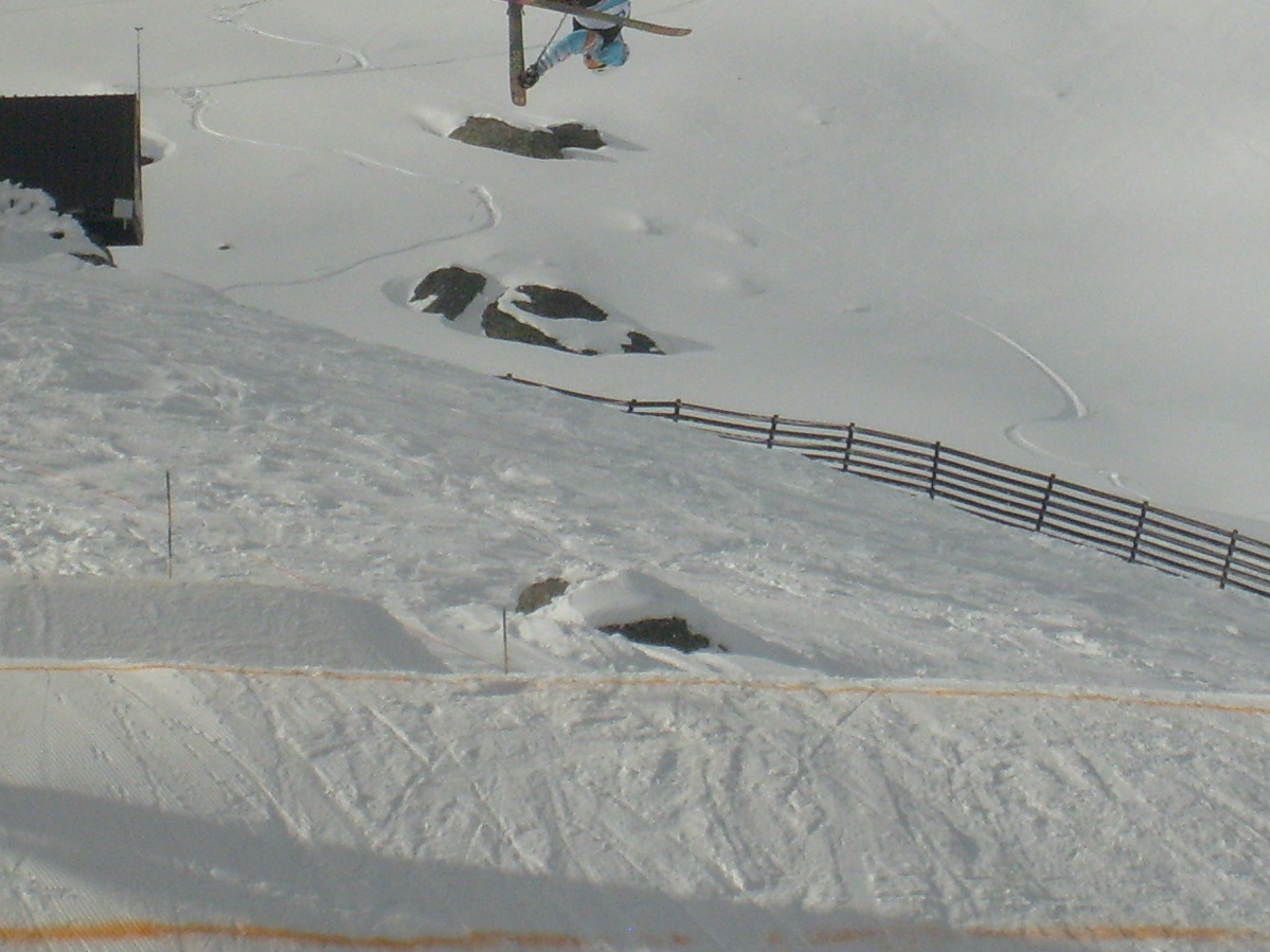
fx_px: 9134
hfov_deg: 8.0
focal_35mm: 249
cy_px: 85
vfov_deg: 6.0
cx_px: 524
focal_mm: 17.4
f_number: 12.4
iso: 80
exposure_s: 1/500
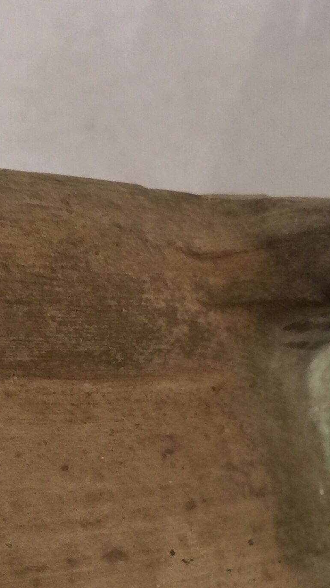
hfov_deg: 15.8
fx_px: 1167
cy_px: 619
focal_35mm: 75
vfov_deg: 26.4
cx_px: 332
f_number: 2.2
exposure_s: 1/17
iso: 50
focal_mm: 4.15
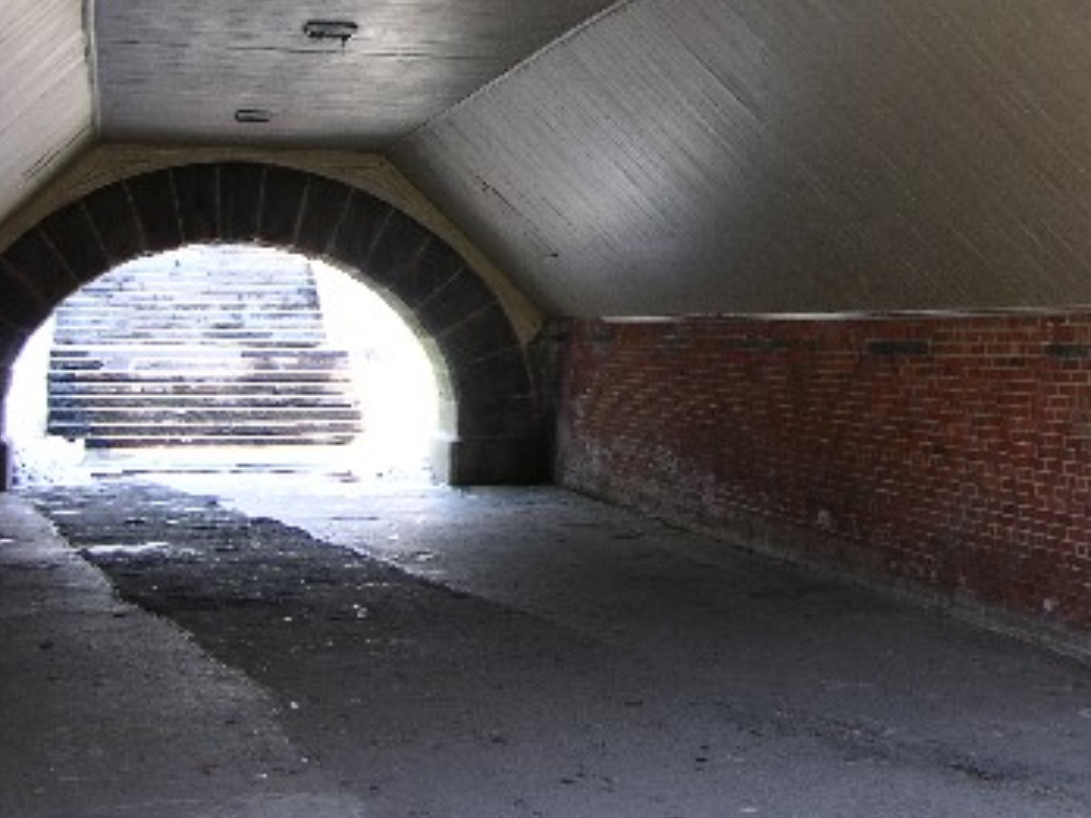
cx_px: 788
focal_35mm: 59
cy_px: 157
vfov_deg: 24.4
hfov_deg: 32.2
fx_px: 1860
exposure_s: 1/9.5
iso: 50
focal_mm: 8.9
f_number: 2.8
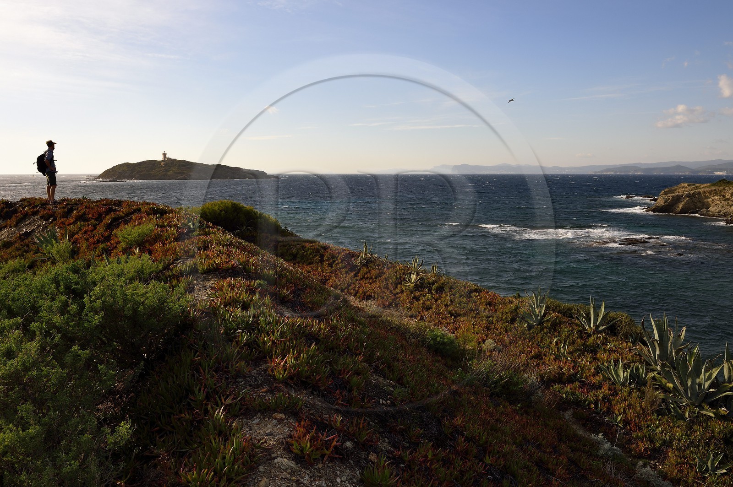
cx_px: 366
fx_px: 488
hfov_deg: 73.8
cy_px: 244
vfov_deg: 53.1
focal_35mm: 24
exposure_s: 1/160
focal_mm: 24
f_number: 13
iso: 200
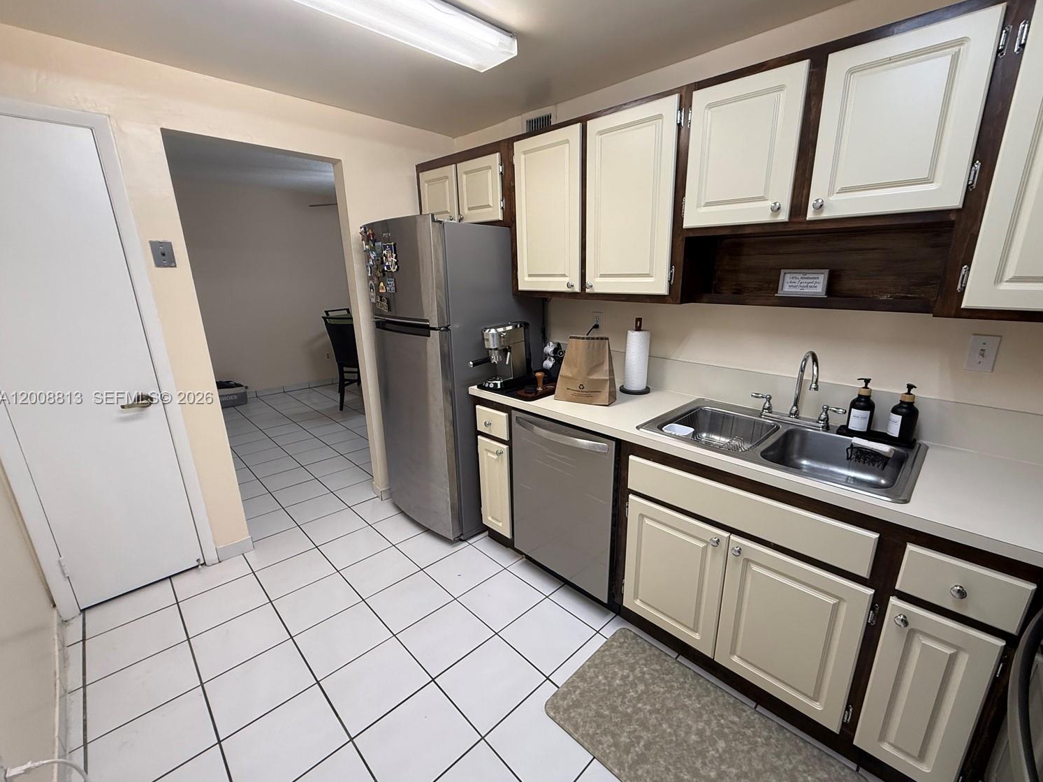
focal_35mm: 15
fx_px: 452
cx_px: 554
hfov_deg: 98.0
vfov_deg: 81.7
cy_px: 399
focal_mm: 2.22
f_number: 2.2
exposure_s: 1/120
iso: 200
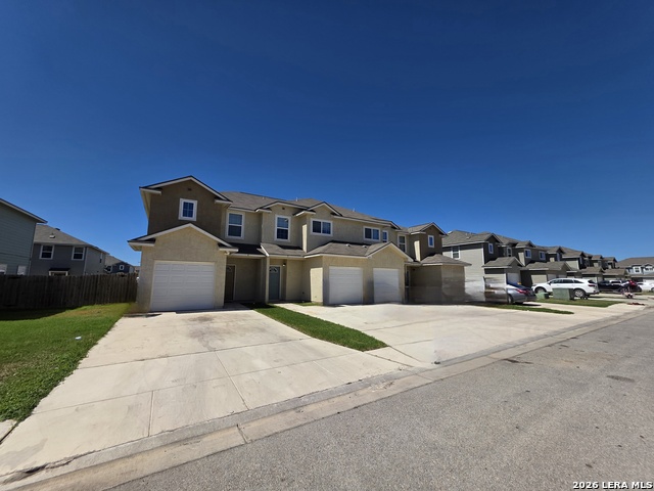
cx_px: 327
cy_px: 246
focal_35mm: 13
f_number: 1.9
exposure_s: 1/5000
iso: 40
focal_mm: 2.2
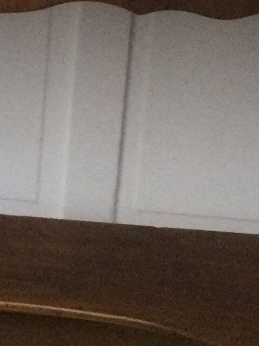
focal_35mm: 157
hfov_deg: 9.4
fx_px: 1566
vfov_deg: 12.4
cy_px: -15
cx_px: 36
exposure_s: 1/20
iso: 250
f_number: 2.4
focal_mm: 3.3
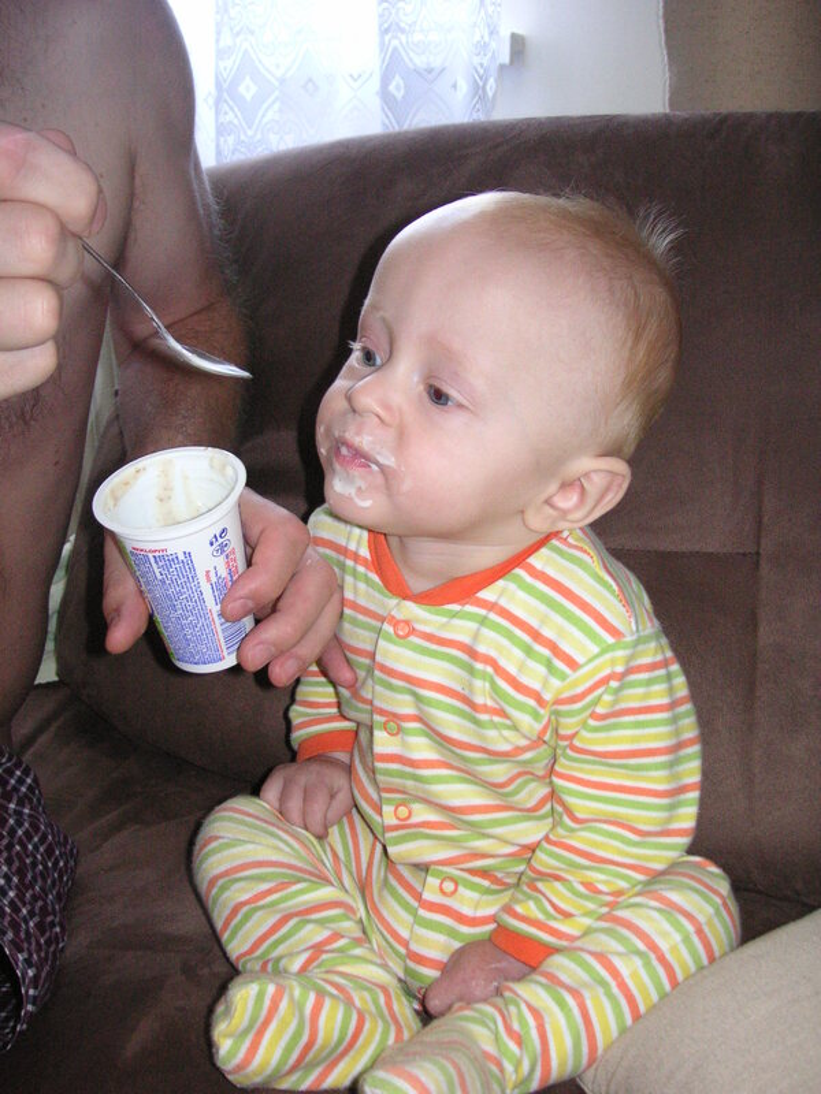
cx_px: 410
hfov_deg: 38.7
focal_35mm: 37
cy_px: 547
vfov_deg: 50.1
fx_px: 1170
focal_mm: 6.1
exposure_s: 1/45
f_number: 2.8
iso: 160
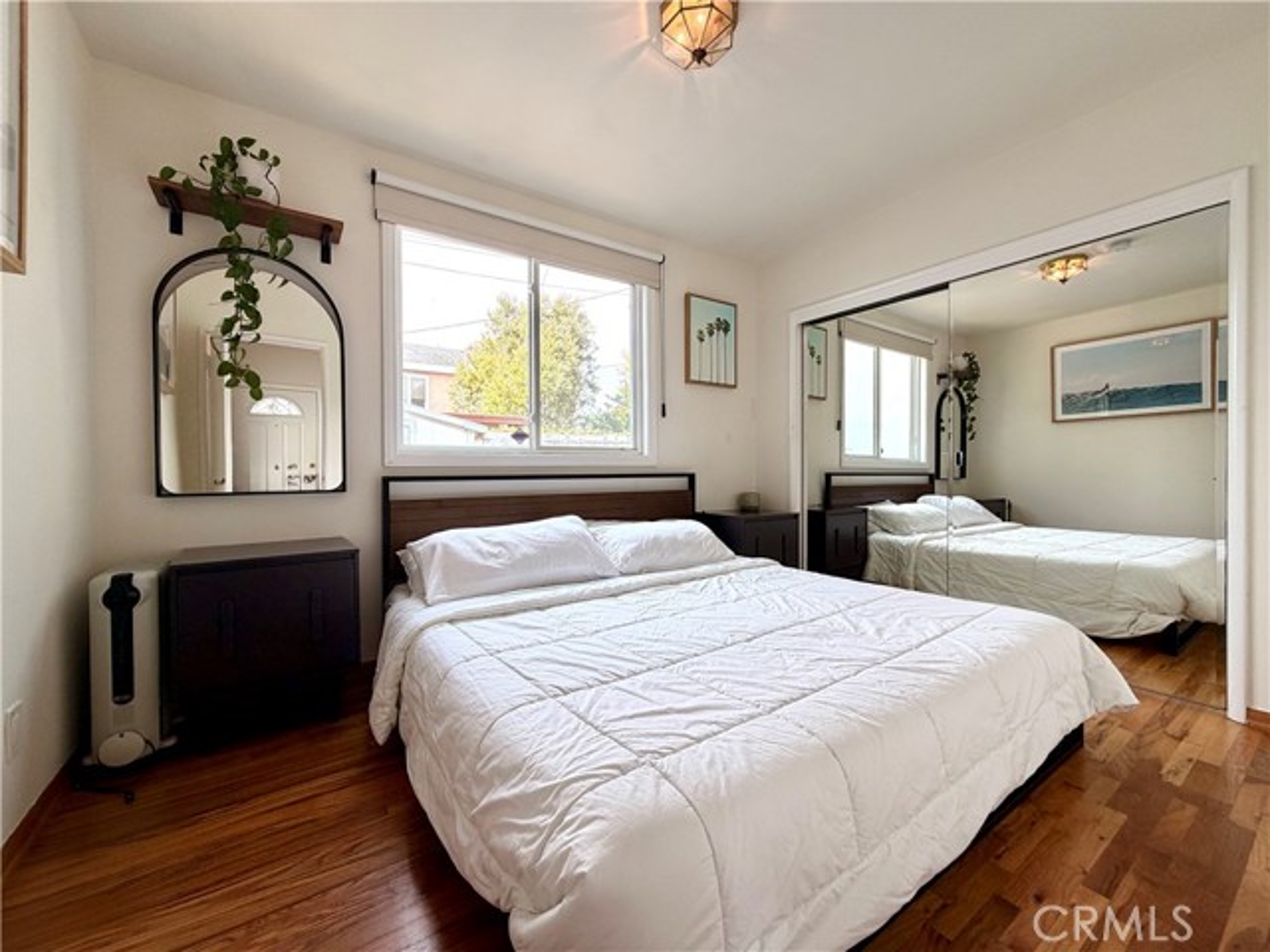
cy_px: 476
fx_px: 514
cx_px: 635
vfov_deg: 85.7
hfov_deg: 102.1
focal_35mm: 14
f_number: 2.2
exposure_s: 1/120
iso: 64
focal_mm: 2.22
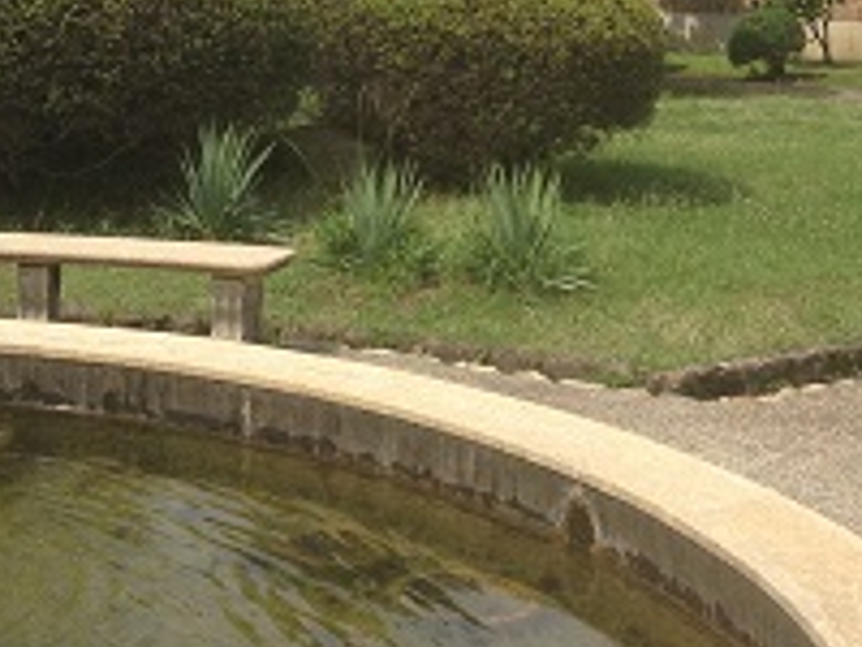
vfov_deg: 17.5
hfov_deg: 23.7
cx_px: 151
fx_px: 2017
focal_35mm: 81
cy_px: -104
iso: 50
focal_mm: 4.12
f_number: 2.4
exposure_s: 1/1427
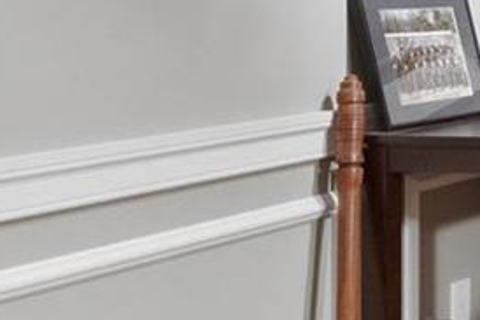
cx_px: 1281
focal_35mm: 105
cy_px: -63
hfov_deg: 12.7
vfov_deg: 12.7
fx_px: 1401
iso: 400
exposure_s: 1.3
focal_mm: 9
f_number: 8
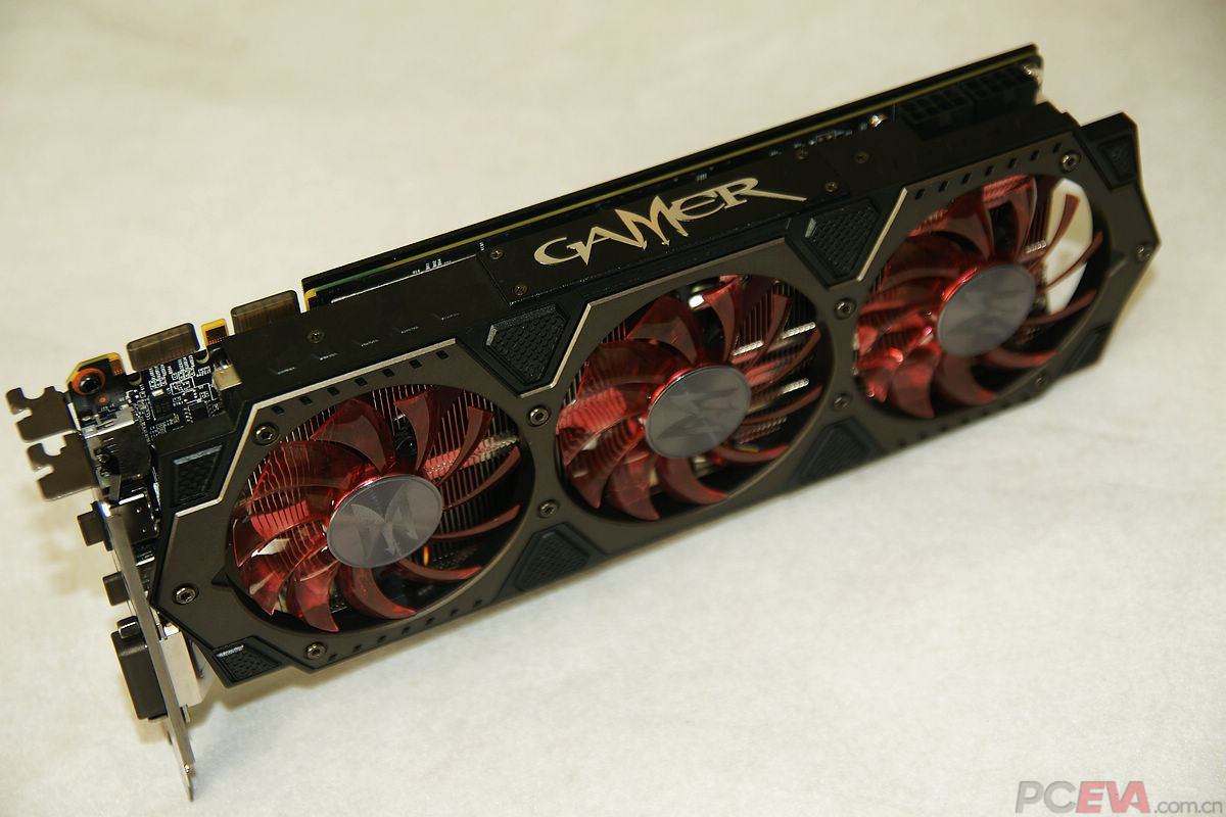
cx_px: 613
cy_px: 408
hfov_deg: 33.4
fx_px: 2043
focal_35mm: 60
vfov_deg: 22.6
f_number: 3.2
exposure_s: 1/6
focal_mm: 40
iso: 100
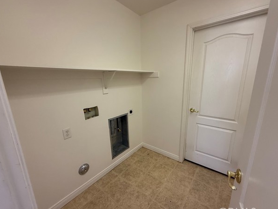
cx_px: 139
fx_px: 120
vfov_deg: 81.8
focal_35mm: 15
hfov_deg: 98.2
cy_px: 107
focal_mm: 2.22
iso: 200
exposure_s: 1/60
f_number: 2.2
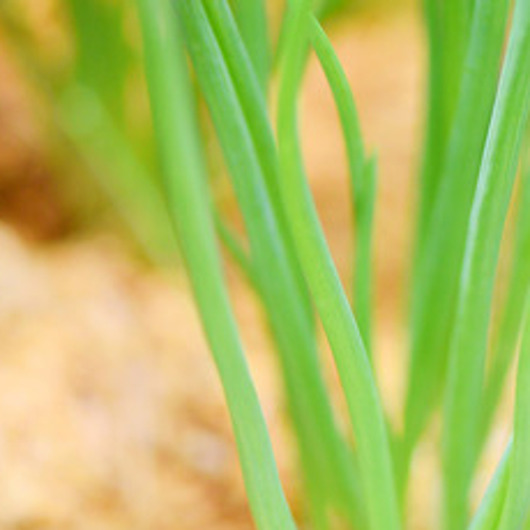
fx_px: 5231
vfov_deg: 5.8
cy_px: 120
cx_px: 459
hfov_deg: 5.8
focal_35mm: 302
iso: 500
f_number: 3
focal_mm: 105
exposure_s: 1/4000
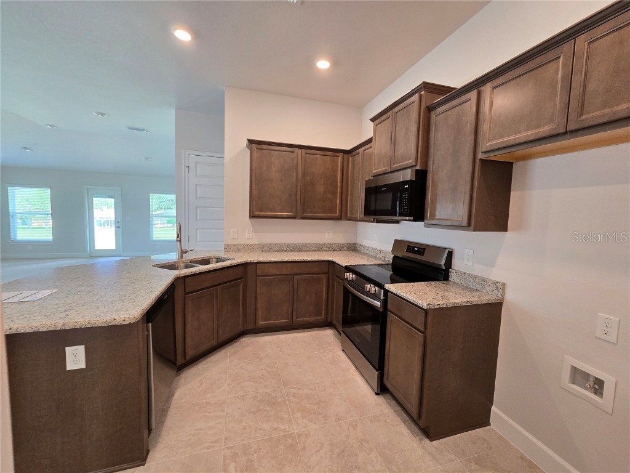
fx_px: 237
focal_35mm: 13
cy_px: 236
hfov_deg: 106.2
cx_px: 315
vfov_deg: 89.9
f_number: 2.2
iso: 160
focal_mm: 2.2
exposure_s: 1/60
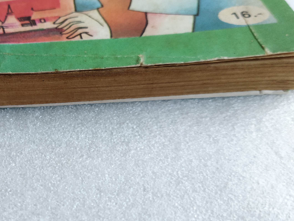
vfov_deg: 28.5
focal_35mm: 51
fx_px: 433
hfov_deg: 35.8
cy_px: 120
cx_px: 44
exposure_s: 1/60
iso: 369
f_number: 1.79
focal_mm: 4.71
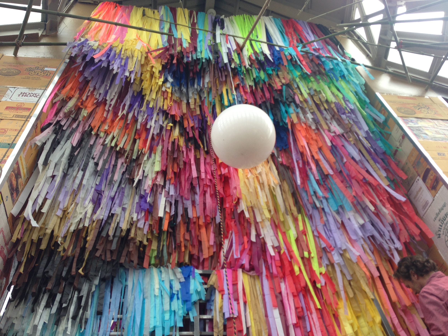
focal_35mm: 33
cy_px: 168
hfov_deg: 55.4
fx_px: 427
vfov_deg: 42.9
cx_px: 224
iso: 50
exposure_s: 1/120
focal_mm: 4.13
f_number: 2.4
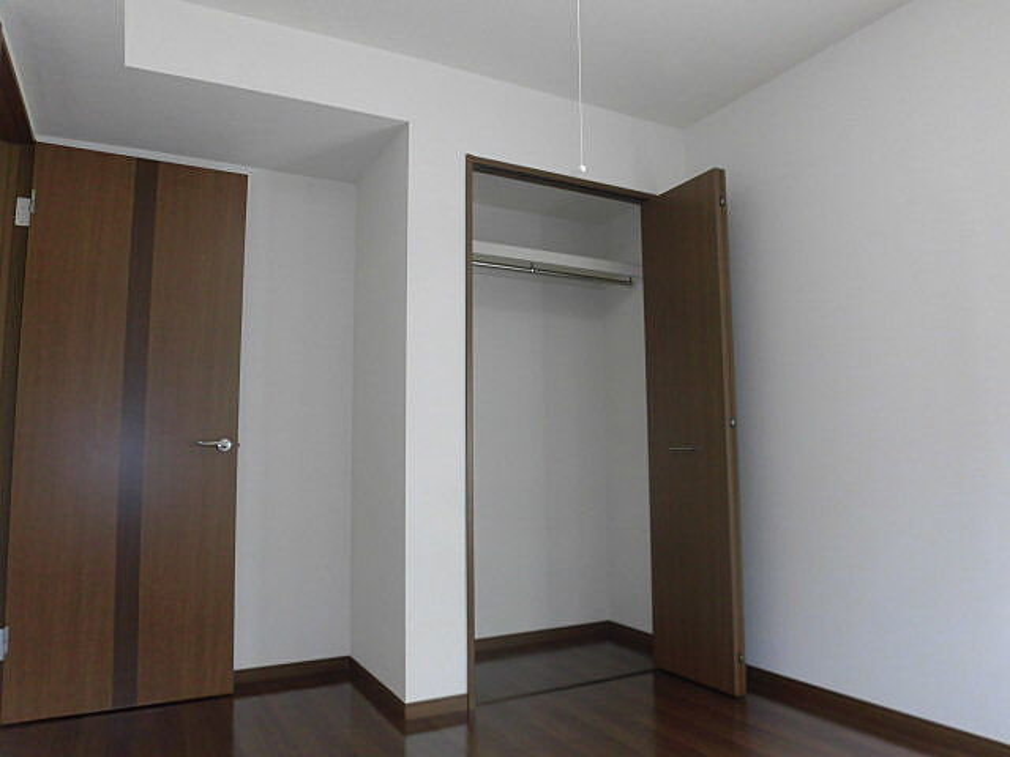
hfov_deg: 71.6
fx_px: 700
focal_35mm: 24
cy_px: 378
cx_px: 505
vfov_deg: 56.8
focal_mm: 4.3
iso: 100
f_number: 3.1
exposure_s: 1/60
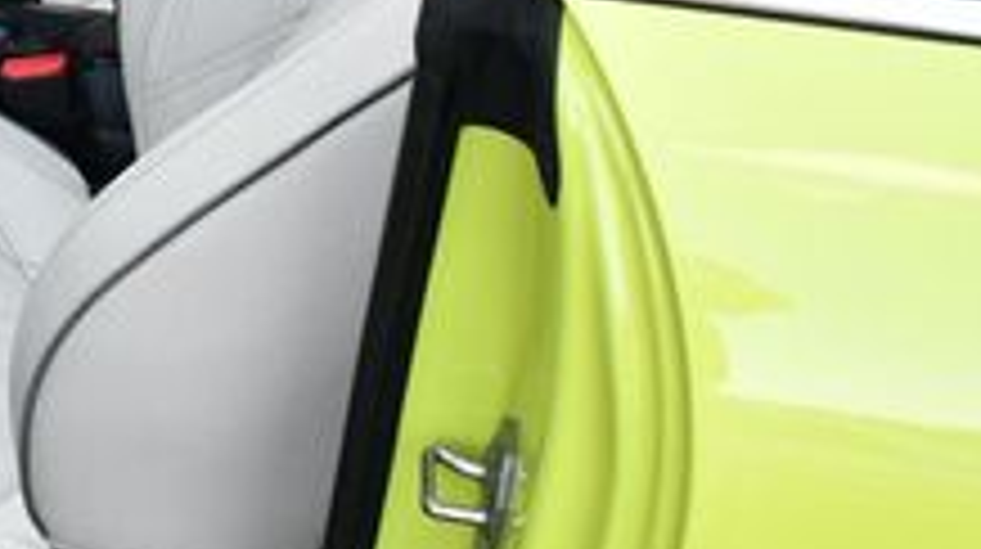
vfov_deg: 10.7
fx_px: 2884
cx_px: -230
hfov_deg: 18.2
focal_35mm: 111
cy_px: -112
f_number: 4
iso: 400
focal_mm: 18
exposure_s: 1/250
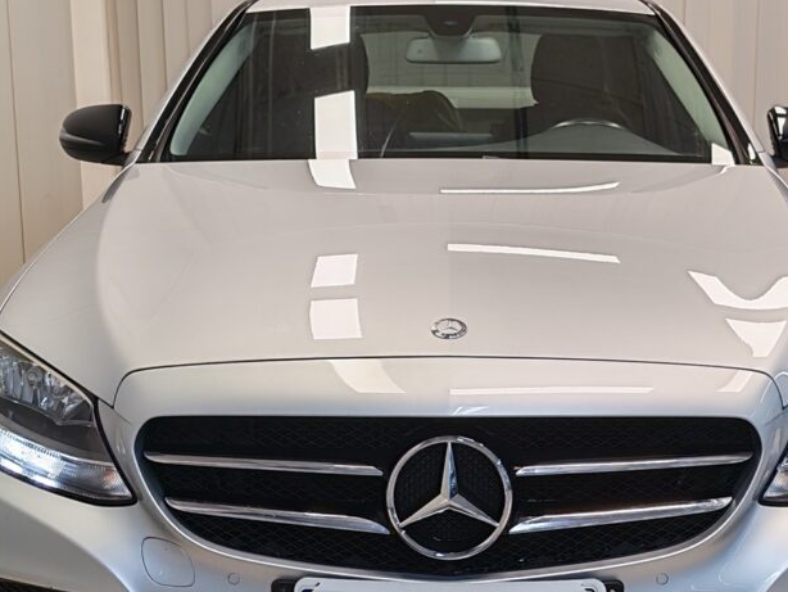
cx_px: 448
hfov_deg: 29.8
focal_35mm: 65
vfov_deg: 22.6
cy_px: 356
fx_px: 1480
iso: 50
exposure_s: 1/99
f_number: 1.6
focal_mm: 5.4
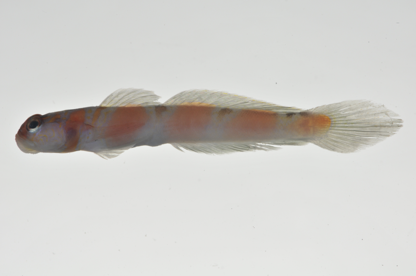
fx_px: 1818
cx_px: 208
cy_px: 138
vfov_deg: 8.7
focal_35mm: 158
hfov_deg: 13.1
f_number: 25
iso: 200
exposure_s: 1/60
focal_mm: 105
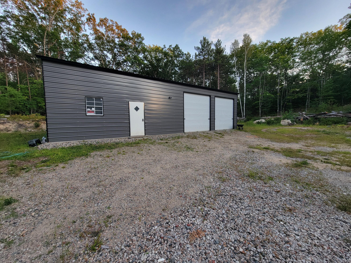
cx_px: 176
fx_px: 132
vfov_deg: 89.9
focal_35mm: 13
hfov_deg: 106.2
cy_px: 132
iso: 64
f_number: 2.2
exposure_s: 1/60
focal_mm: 2.2
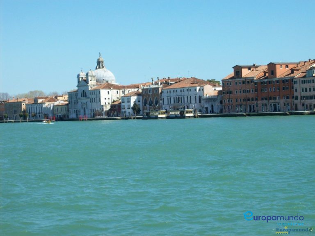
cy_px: 118
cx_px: 158
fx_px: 792
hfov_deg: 22.5
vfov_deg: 17.0
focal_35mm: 87
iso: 80
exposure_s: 1/646
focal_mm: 14.3
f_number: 4.3
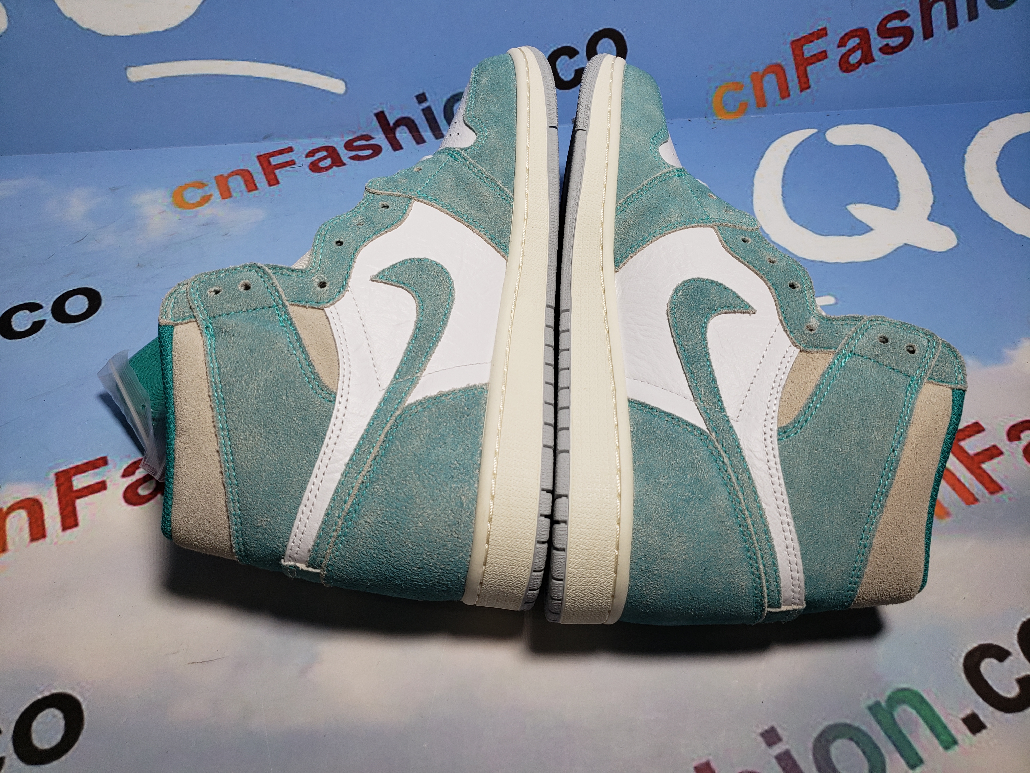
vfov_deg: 53.1
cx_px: 515
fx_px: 774
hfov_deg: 67.3
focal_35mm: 26
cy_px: 386
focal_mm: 4.3
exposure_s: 1/693
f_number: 1.5
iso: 50
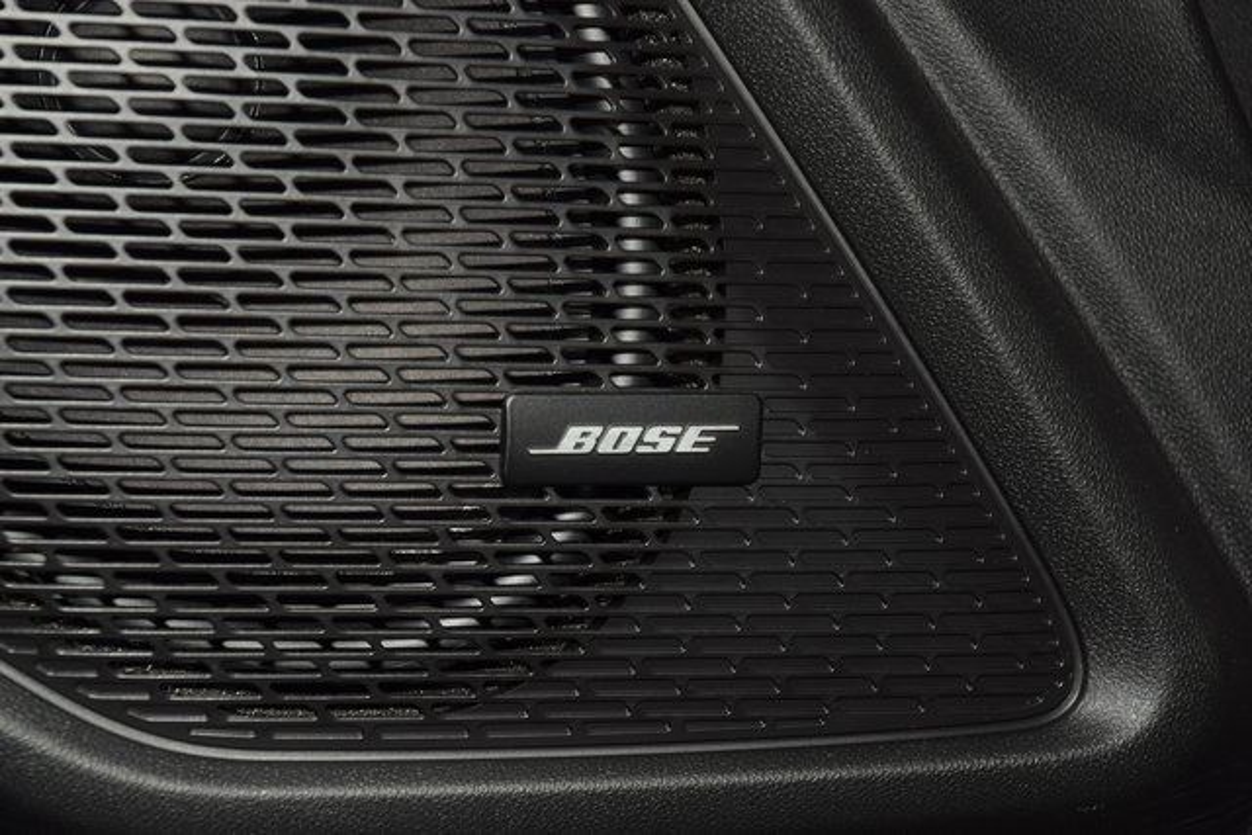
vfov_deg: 13.0
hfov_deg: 19.5
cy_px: 418
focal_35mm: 105
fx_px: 3652
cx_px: 626
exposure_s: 1/125
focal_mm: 70
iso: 100
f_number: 8
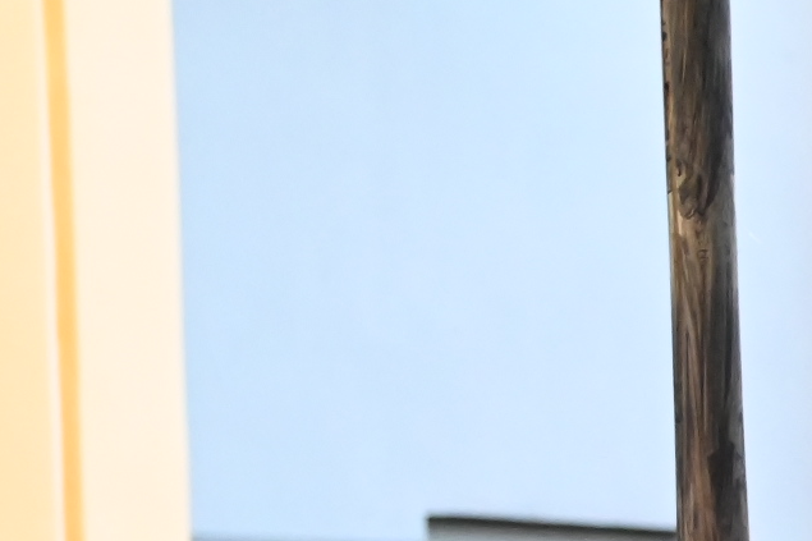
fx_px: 5276
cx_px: 2592
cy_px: 1444
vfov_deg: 5.6
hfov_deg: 7.5
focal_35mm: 234
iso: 3200
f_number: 4
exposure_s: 1/60
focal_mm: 36
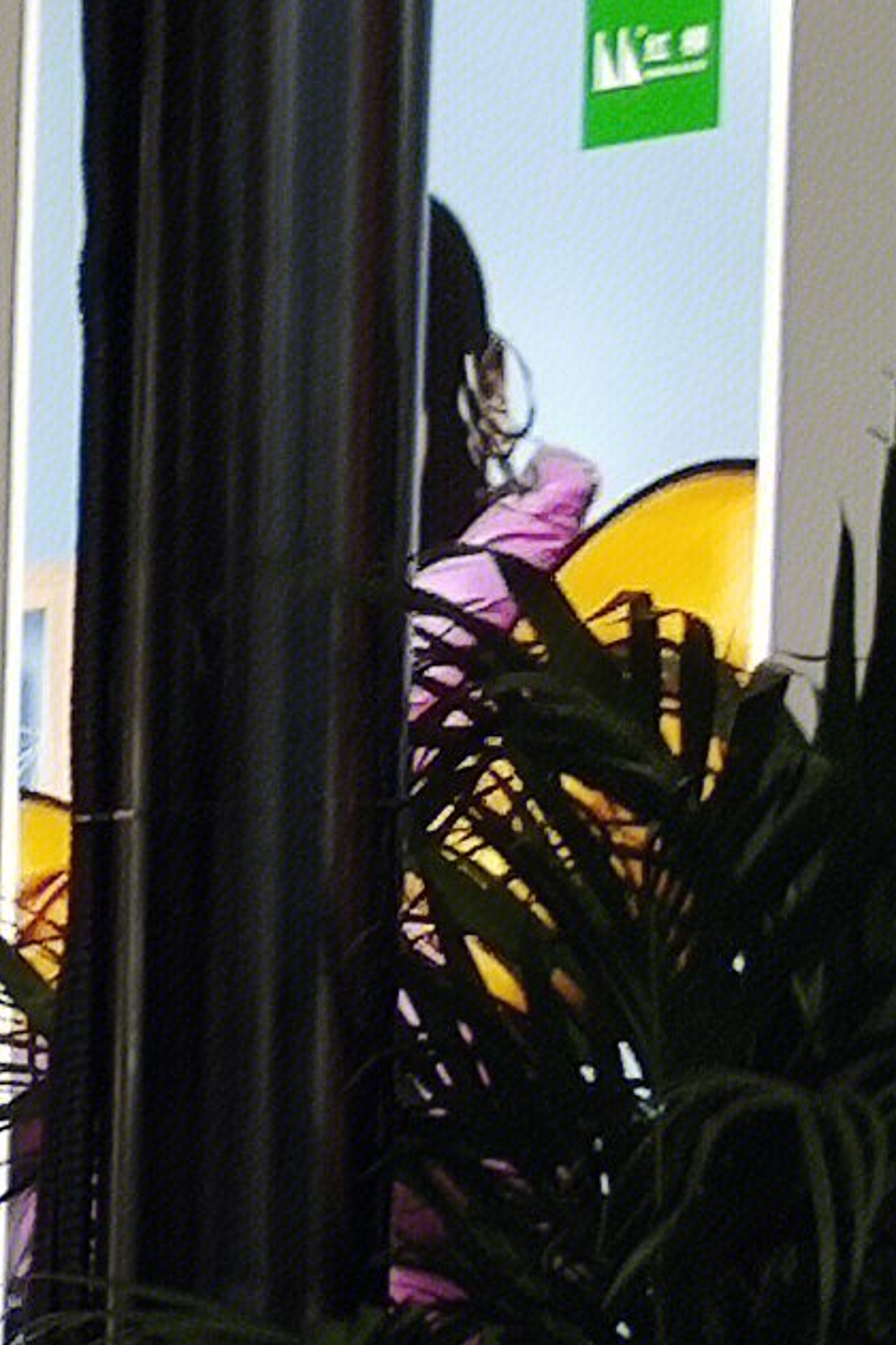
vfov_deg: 9.7
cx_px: -2285
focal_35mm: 198
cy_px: 2637
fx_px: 7391
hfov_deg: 6.1
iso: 120
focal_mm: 4.75
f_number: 1.75
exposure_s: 1/100
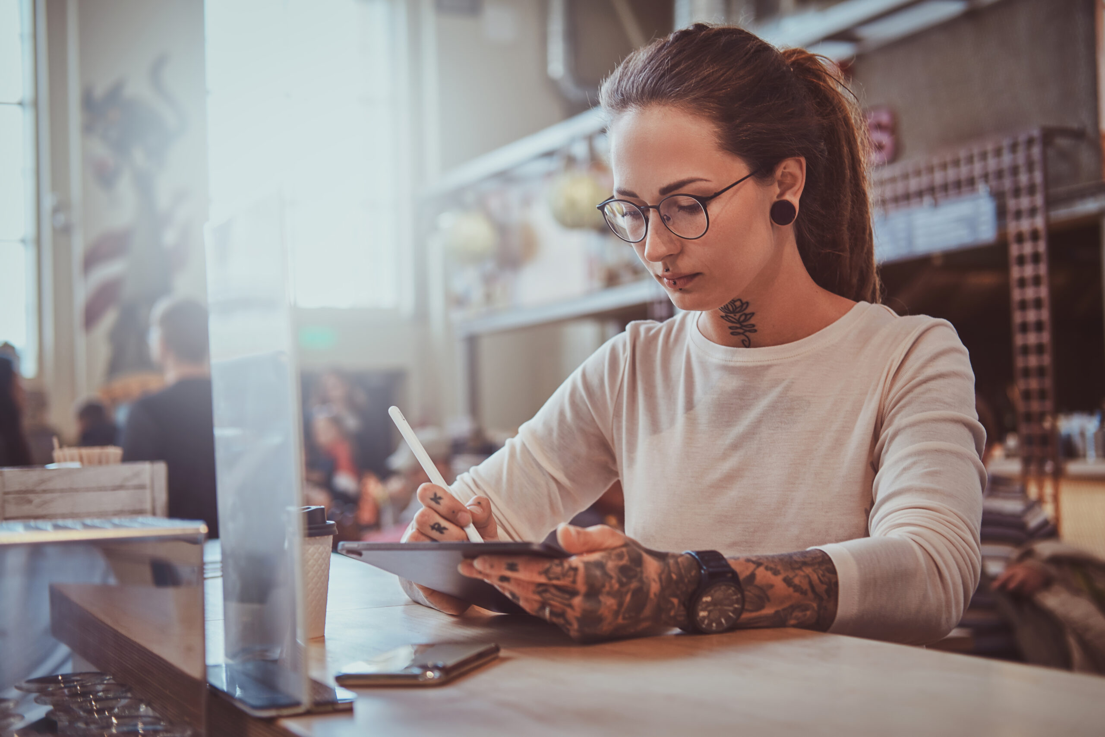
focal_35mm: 53
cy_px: 368
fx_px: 1627
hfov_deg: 37.5
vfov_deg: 25.5
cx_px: 552
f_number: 2.5
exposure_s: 1/125
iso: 200
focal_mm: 35
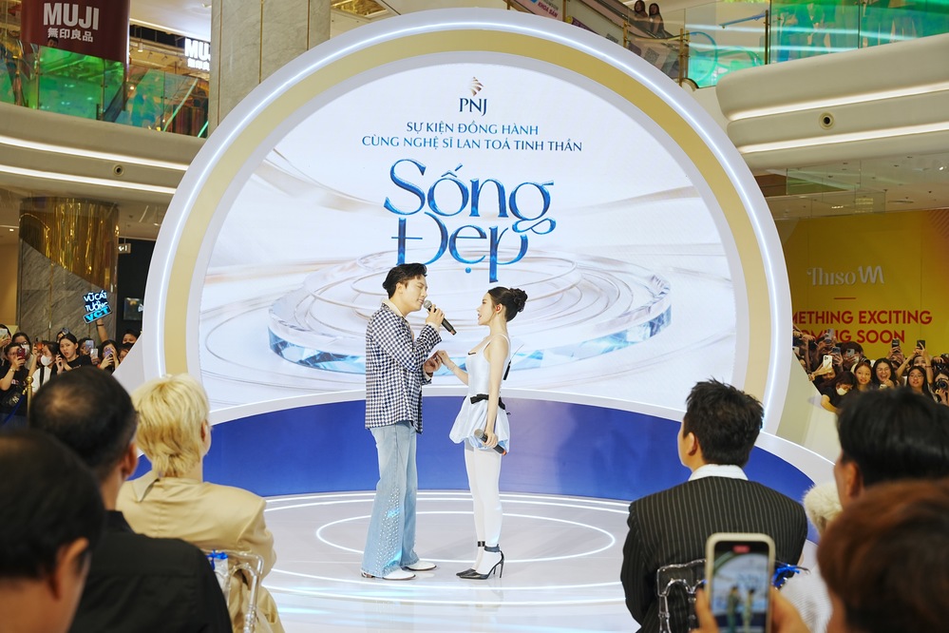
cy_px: 316
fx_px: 1149
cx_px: 474
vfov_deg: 30.8
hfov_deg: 44.9
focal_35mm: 44
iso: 500
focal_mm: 43.6
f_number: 4.5
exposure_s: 1/100
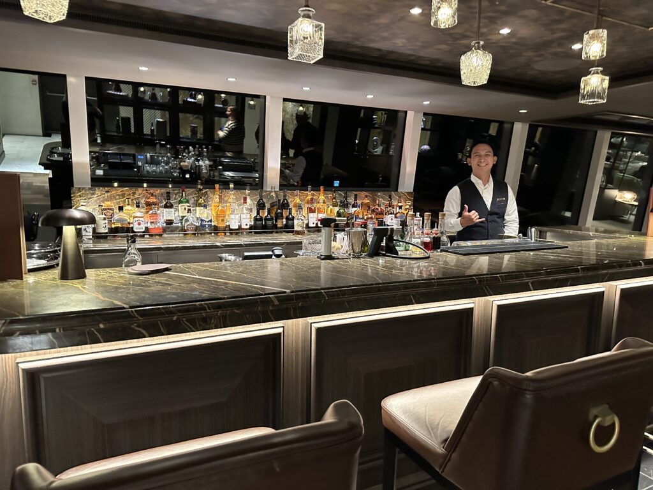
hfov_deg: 71.6
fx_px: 453
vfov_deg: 56.8
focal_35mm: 24
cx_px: 326
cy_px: 245
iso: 1000
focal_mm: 6.86
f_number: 1.78
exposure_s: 1/32
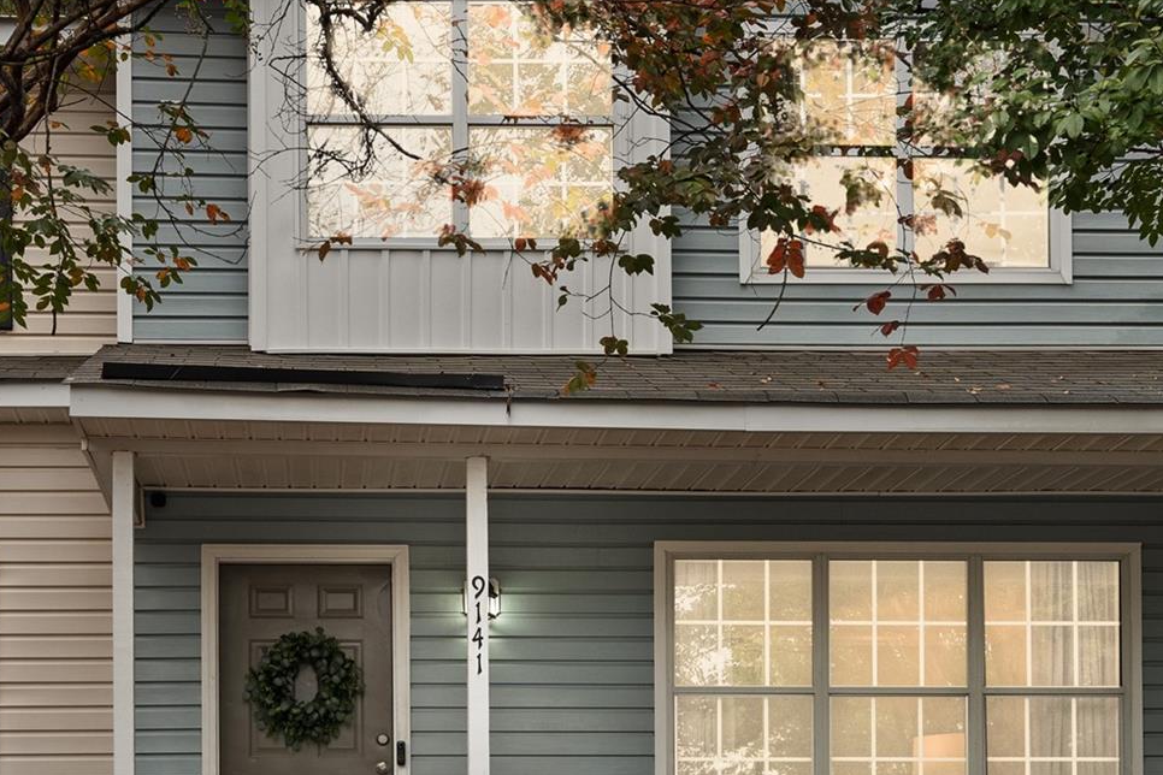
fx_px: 1712
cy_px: 270
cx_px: 415
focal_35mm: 53
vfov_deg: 25.4
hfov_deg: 37.2
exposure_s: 1/125
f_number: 8
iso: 500
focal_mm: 25
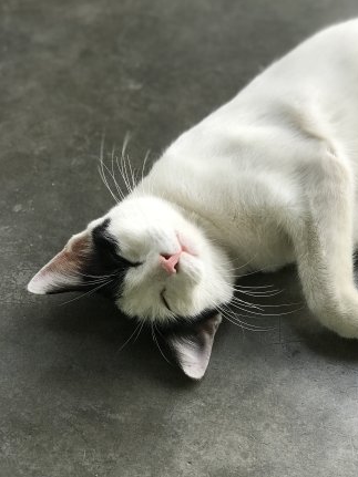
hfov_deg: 18.1
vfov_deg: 24.1
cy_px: 195
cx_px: 253
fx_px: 1117
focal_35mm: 81
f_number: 2.8
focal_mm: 6.6
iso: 40
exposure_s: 1/50
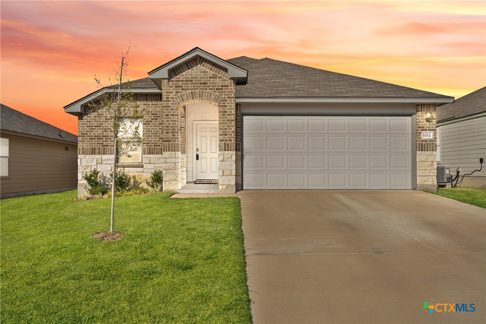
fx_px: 405
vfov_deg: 43.6
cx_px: 243
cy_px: 162
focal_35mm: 30
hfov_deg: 61.9
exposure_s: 1/60
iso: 100
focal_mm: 30
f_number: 8
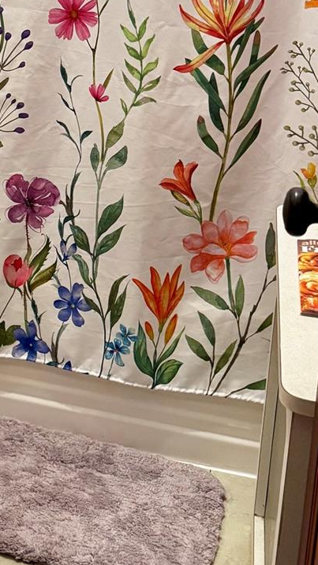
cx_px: -78
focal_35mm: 56
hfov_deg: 19.9
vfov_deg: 35.9
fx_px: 840
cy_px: 104
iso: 640
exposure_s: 1/60
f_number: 1.78
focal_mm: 6.76
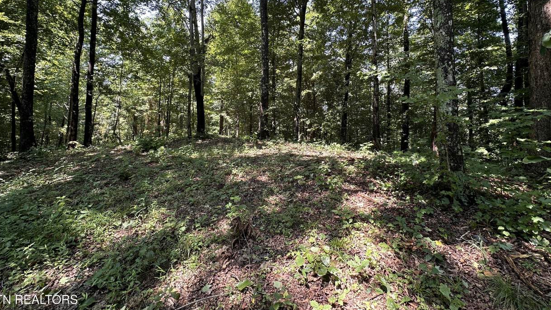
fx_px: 234
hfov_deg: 99.4
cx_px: 275
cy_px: 103
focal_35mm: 16
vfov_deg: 65.3
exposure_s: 1/99
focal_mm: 2.22
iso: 50
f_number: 2.2
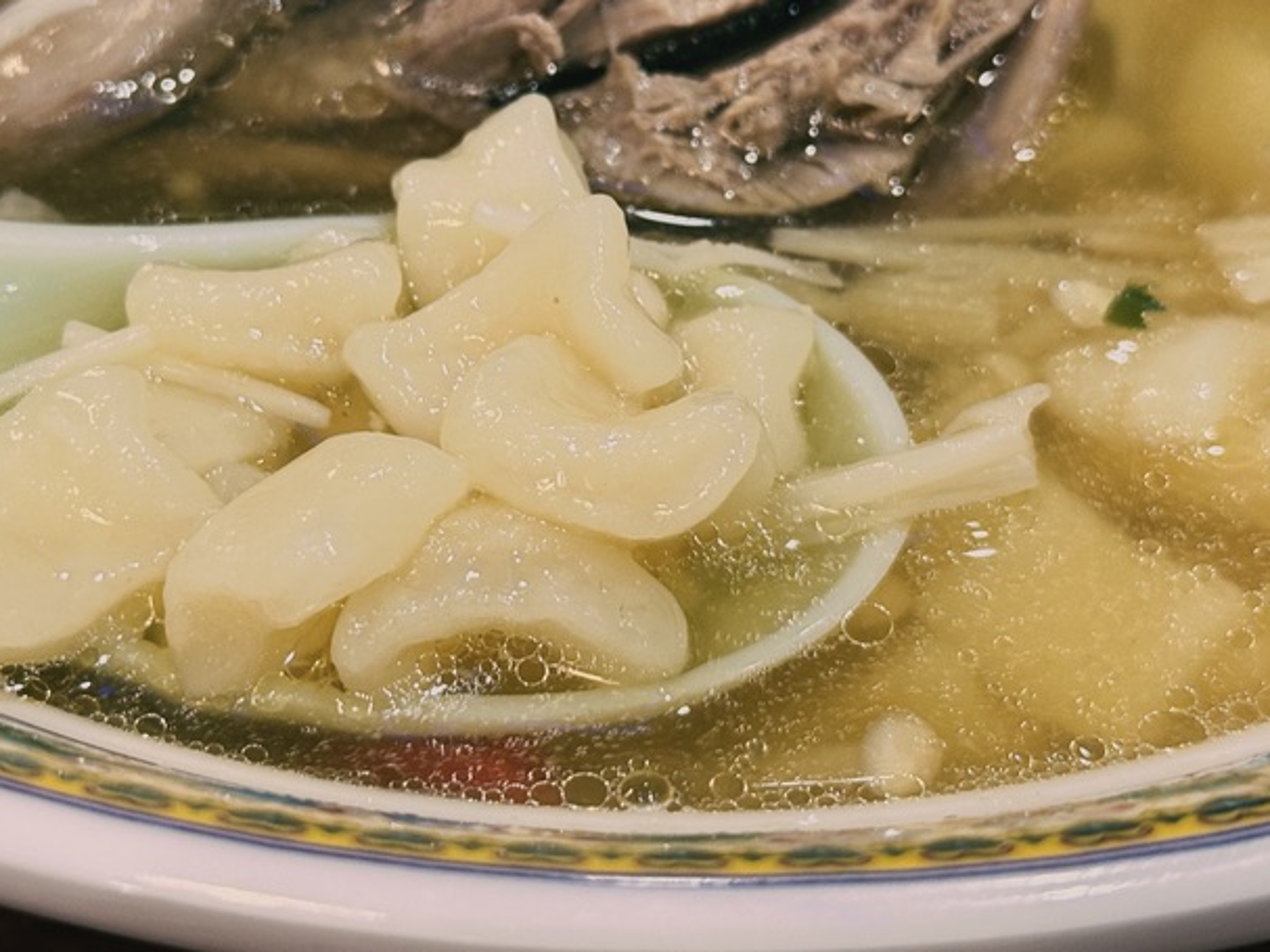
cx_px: 540
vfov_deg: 18.2
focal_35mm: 81
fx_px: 2971
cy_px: 347
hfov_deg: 24.1
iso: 80
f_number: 1.78
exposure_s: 1/50
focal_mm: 6.76
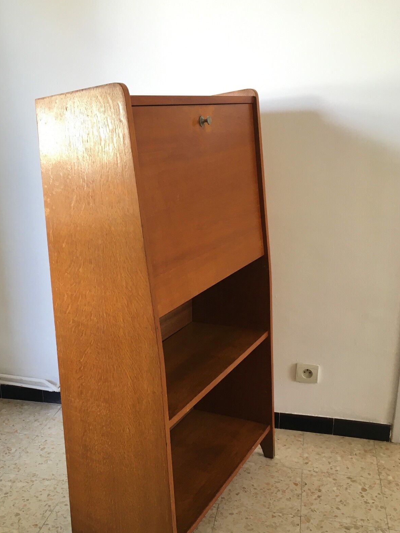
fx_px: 570
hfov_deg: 38.5
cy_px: 305
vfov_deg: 50.0
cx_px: 165
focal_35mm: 37
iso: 64
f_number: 2.2
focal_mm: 4.15
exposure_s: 1/33
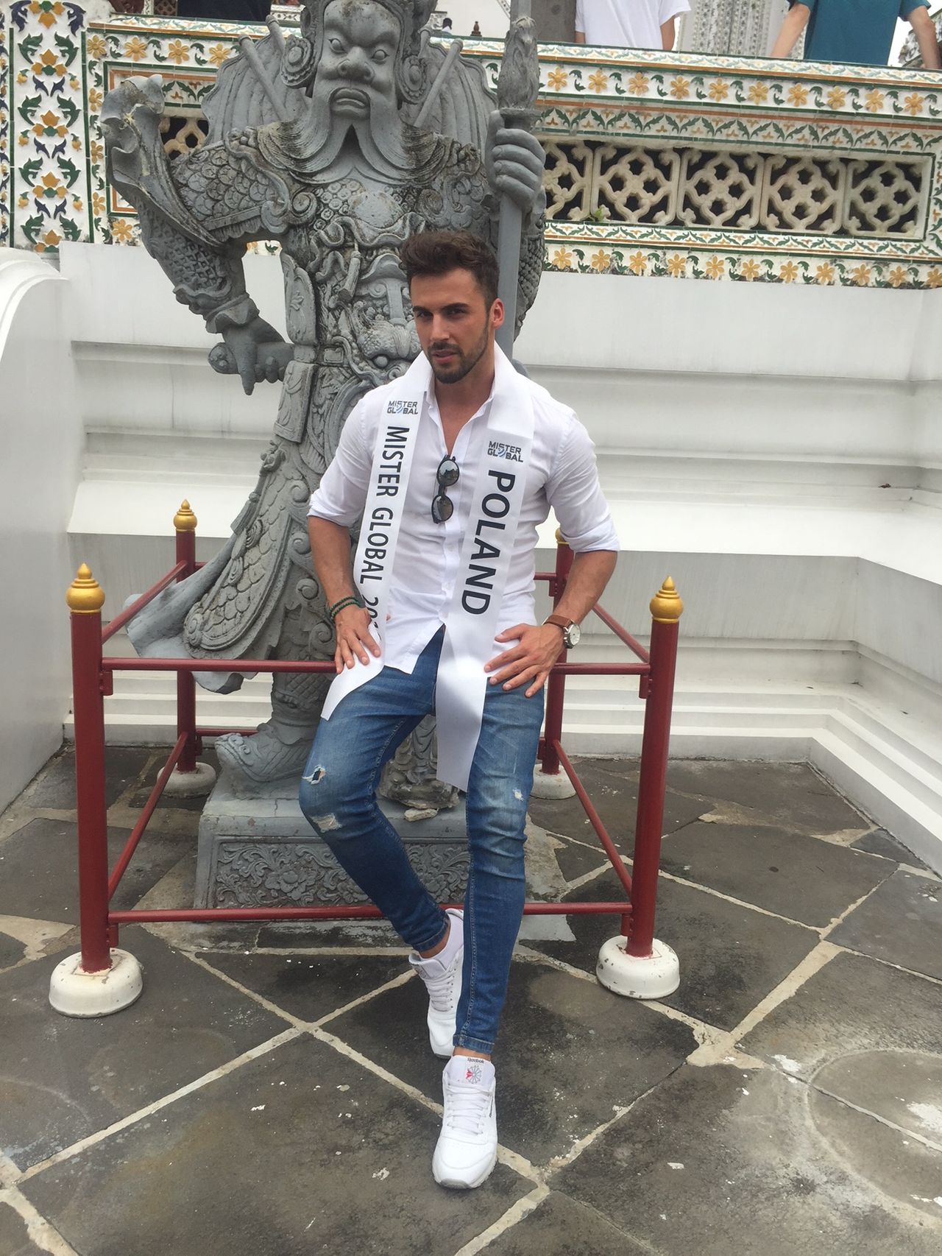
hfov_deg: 48.2
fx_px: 1052
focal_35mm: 29
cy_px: 628
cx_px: 471
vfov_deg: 61.7
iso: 32
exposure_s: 1/1014
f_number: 2.2
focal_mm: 4.15
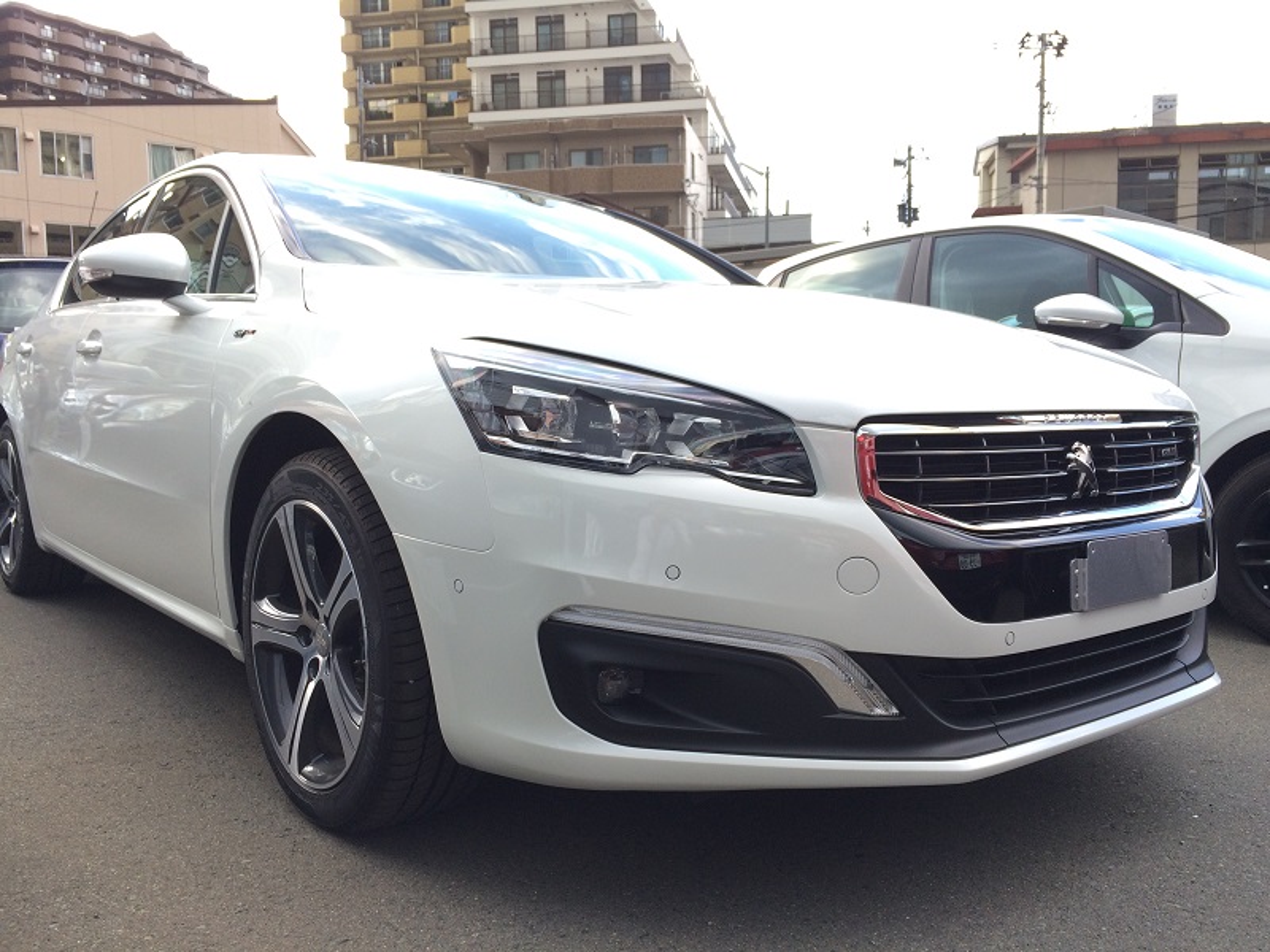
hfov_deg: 61.7
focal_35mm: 29
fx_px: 1064
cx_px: 635
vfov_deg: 48.2
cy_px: 476
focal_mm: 4.15
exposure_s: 1/120
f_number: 2.2
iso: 32
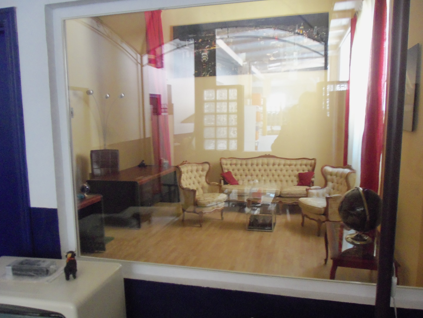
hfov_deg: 61.7
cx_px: 212
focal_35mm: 29
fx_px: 354
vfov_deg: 48.2
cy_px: 159
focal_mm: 5.2
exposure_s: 1/3.33
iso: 400
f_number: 3.4
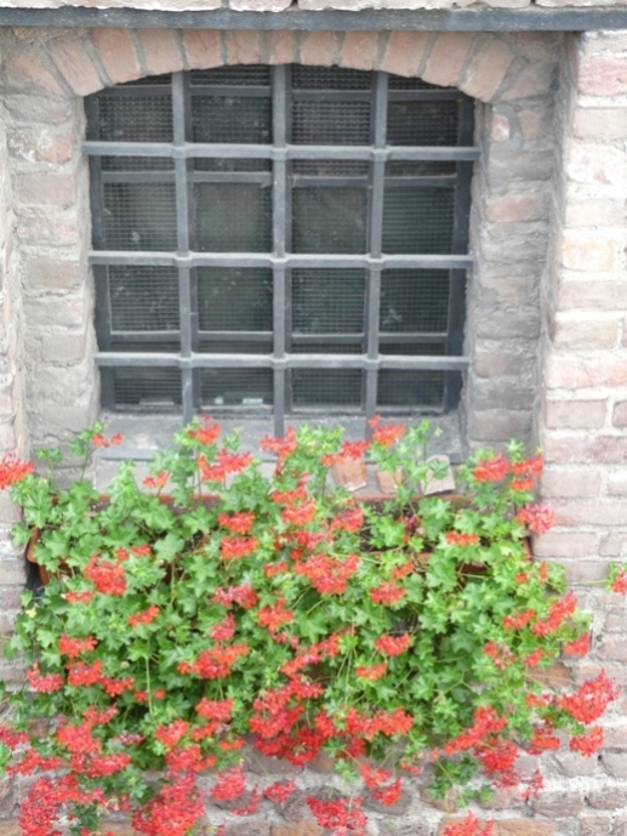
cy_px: 418
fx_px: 2004
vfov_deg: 23.6
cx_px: 314
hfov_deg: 17.8
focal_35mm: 83
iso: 100
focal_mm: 13.6
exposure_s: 1/50
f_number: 3.6
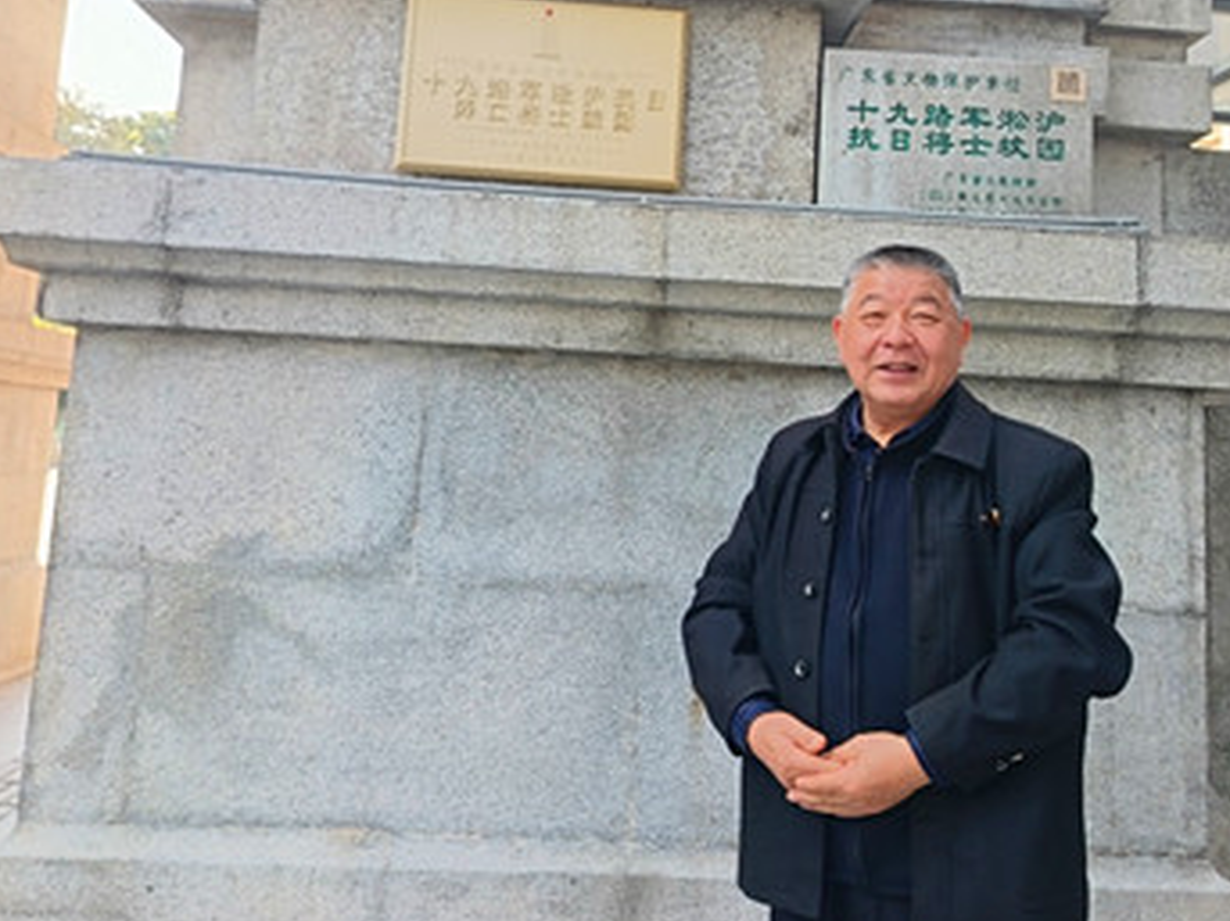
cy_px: 267
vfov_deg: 39.9
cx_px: 678
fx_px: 1243
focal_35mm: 35
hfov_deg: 52.5
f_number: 1.75
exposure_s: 1/103
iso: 100
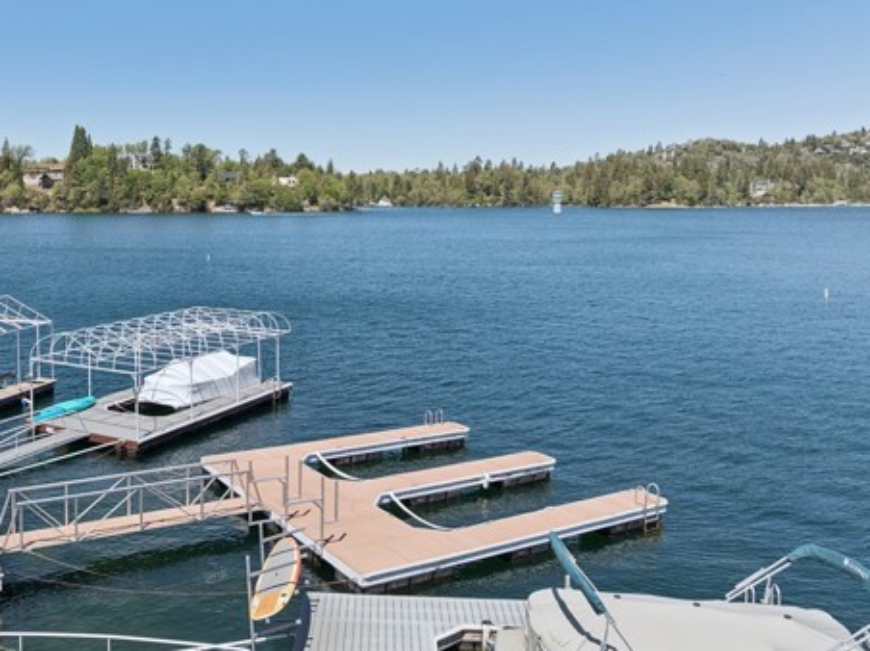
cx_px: 285
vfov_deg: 41.1
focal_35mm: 34
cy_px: 209
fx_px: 854
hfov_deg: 52.9
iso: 100
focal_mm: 12.29
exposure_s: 1/80
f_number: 2.8
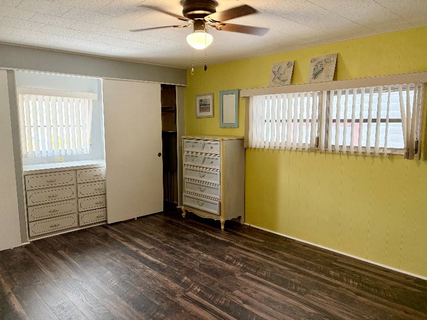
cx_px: 214
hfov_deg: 67.3
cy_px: 160
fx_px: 321
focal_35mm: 26
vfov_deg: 53.0
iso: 125
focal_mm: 5.96
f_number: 1.6
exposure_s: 1/60
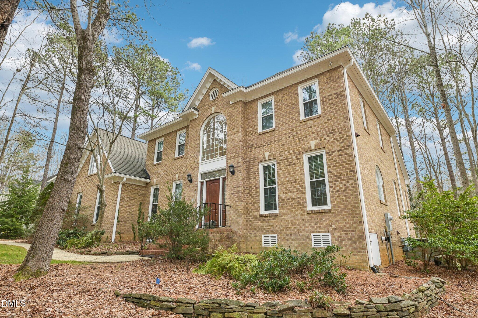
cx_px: 239
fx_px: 266
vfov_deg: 61.9
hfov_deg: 84.0
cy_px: 159
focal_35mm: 20
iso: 200
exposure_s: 1/160
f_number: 9
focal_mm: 20
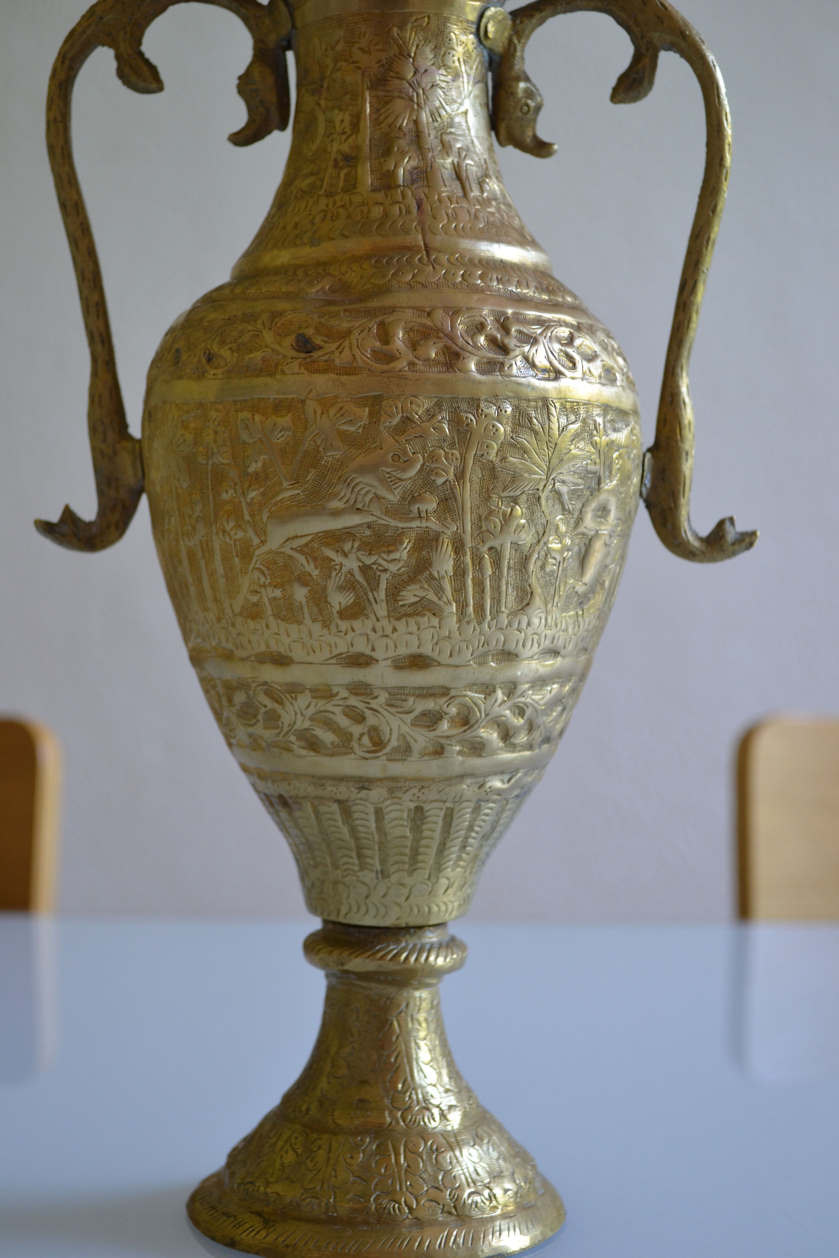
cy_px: 629
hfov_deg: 22.6
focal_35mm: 60
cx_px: 420
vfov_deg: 33.4
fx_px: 2097
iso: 400
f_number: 5.3
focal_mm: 40
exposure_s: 1/30
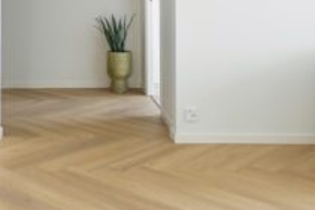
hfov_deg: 34.7
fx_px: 490
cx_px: 70
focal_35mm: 56
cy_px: 9
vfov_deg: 23.4
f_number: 6.3
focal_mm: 20
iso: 100
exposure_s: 1/6
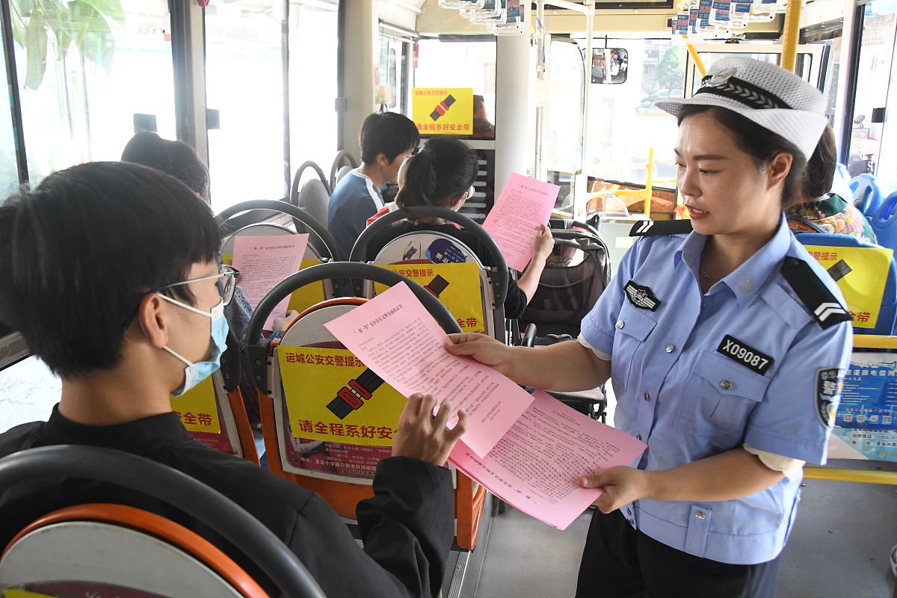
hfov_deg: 61.9
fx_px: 747
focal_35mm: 30
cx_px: 448
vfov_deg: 43.6
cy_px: 299
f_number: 5
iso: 4000
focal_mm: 20
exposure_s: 1/500
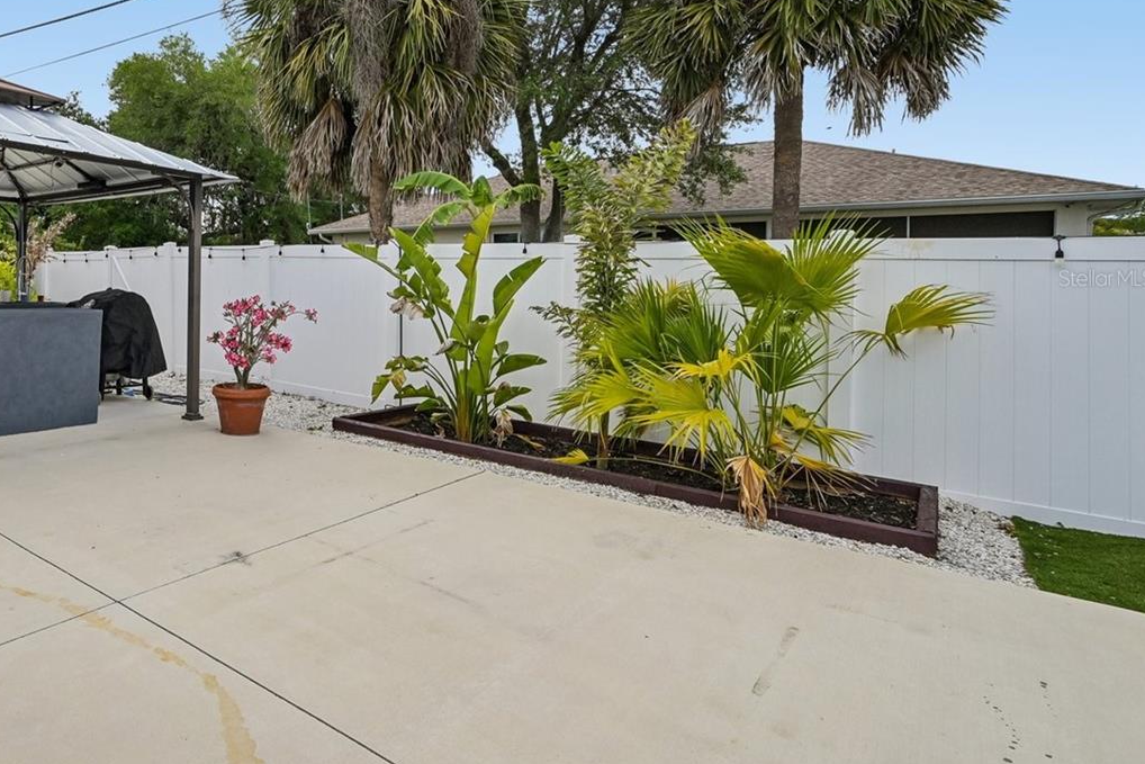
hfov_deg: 72.0
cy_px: 278
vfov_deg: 56.4
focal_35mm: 22
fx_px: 700
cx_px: 259
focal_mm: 14
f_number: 8
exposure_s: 1/1250
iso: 400
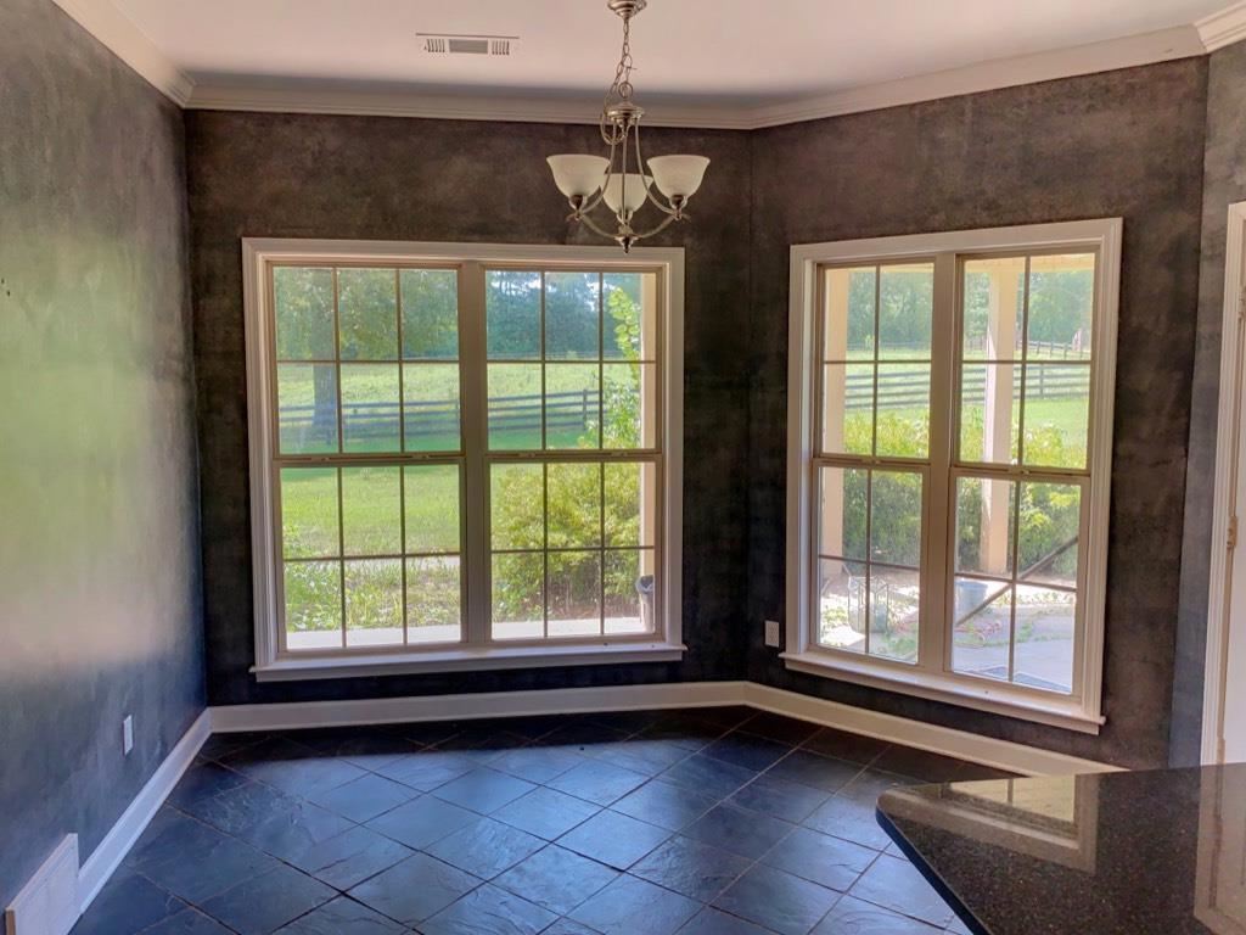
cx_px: 623
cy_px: 468
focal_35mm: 26
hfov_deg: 67.3
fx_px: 936
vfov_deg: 53.1
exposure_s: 1/165
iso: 32
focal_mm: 4.25
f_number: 1.8
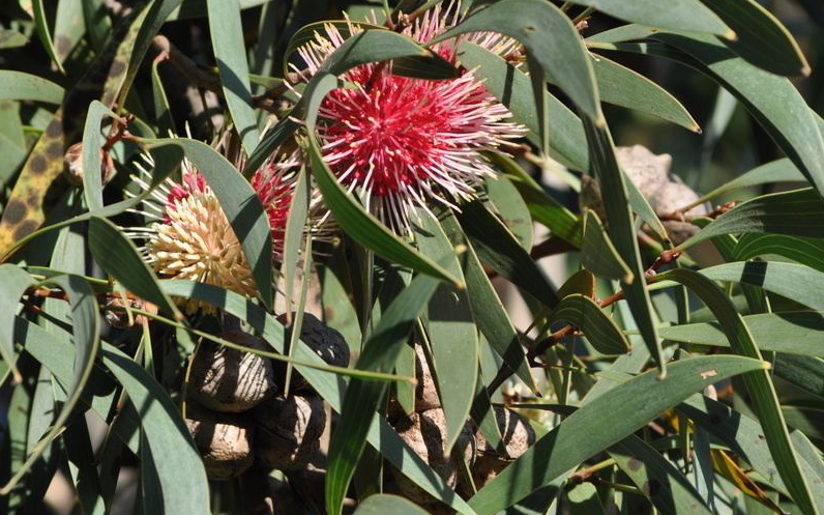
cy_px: 190
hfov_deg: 5.3
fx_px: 8823
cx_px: 411
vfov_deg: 3.3
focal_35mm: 393
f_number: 8
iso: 200
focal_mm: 200
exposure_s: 1/125
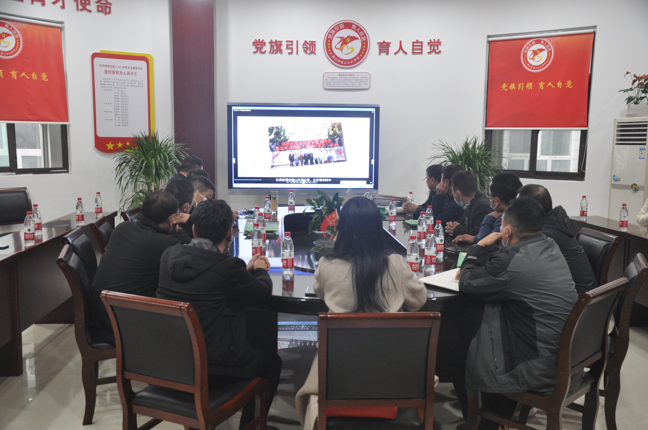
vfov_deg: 35.4
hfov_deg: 51.3
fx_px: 674
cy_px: 215
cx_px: 324
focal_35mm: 38
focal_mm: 25
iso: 1000
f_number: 4
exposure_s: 1/30
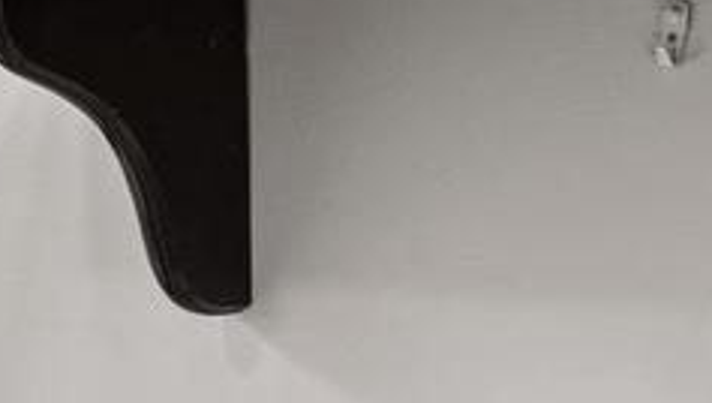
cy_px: 192
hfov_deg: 15.3
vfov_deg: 11.3
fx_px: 2042
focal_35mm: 108
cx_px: -766
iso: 800
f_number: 9
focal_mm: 17
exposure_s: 1/15
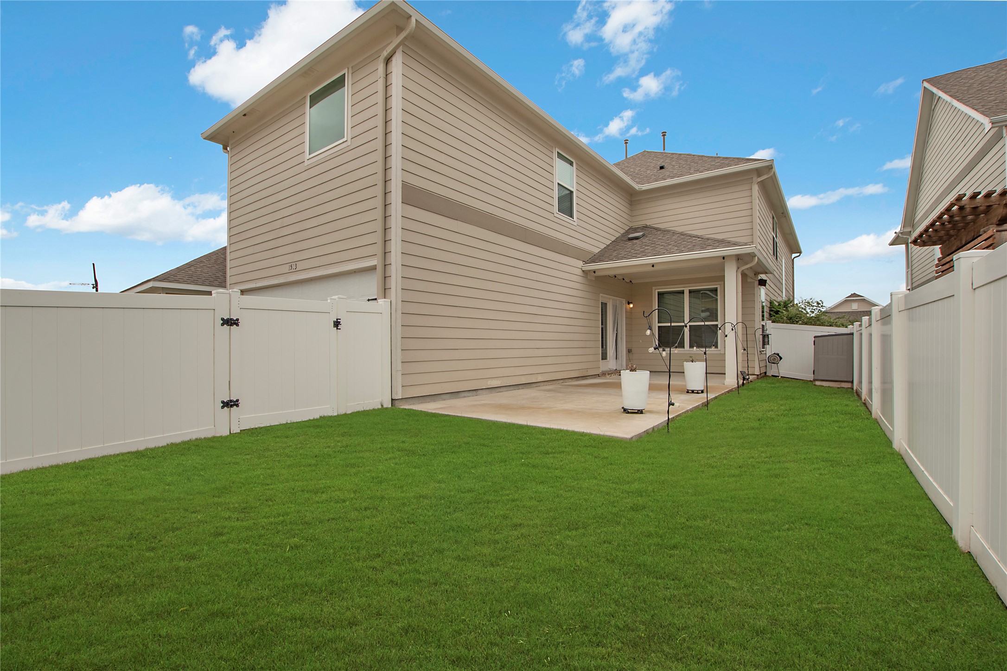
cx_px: 504
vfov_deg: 77.3
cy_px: 336
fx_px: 420
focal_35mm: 15
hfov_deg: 100.4
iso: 100
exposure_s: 1/200
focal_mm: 10
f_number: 8
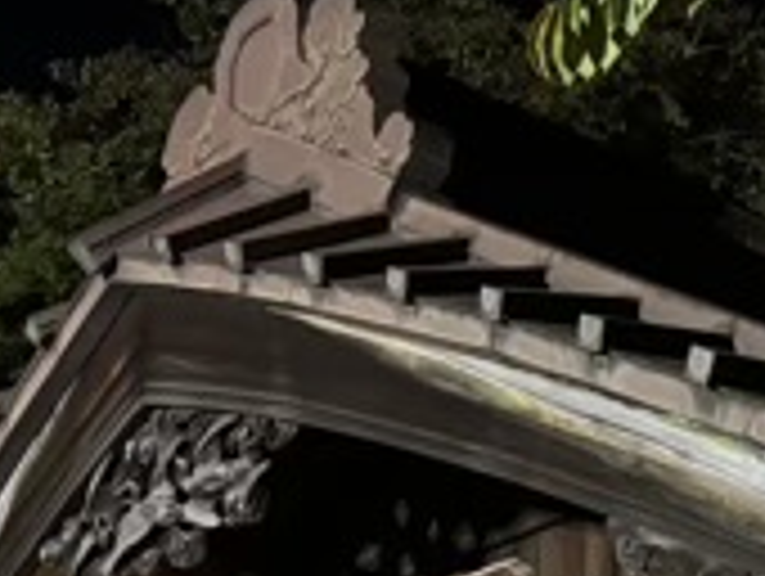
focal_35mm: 107
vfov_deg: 12.5
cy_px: 1069
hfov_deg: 18.0
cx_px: 724
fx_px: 2368
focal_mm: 5.96
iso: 640
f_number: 1.6
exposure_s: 1/25
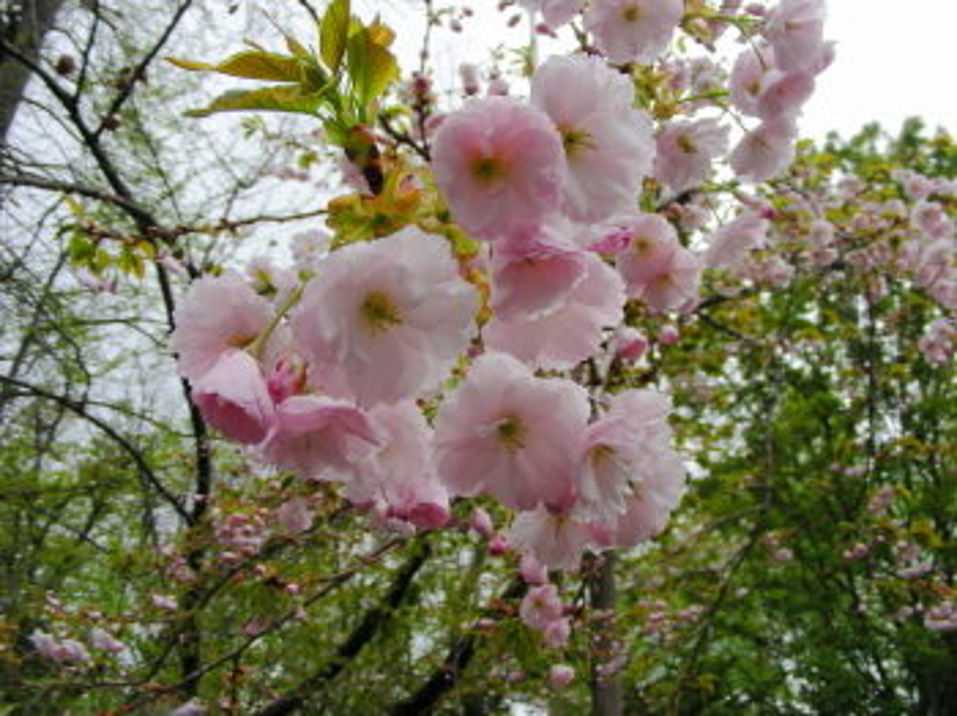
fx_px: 1050
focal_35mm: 38
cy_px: 358
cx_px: 478
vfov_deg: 37.7
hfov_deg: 49.0
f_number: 4
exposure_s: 1/113
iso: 50
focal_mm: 6.3
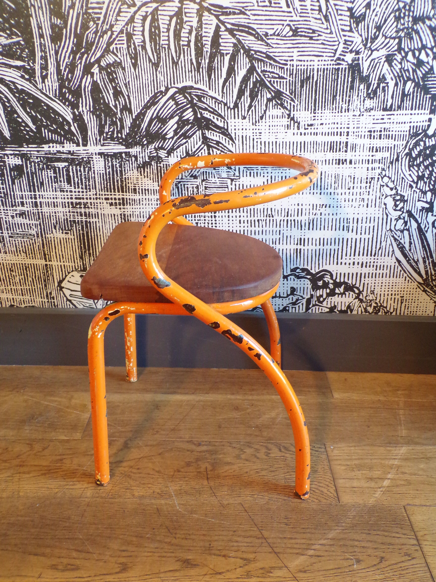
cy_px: 291
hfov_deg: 49.7
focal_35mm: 28
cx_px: 218
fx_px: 470
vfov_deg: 63.4
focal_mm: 5
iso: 336
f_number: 3.1
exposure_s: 1/17
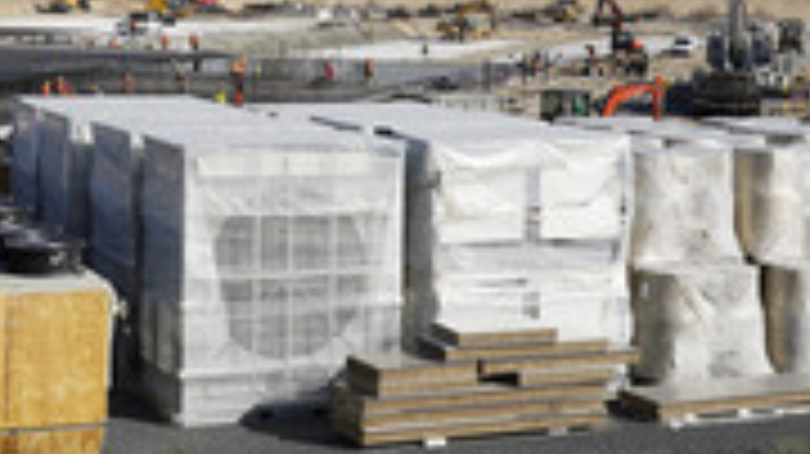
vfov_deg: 13.7
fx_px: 1803
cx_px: 178
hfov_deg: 25.0
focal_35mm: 84
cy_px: -175
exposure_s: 1/640
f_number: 8
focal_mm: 32
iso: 100
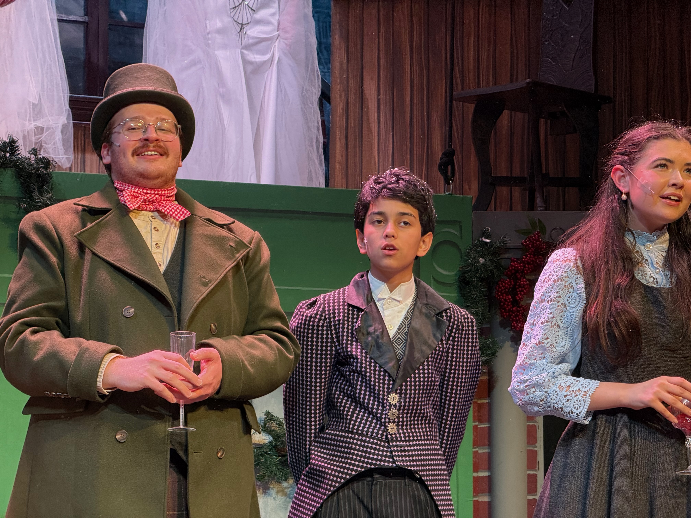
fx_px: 2395
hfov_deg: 16.4
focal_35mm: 120
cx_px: 346
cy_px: 259
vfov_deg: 12.3
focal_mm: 15.66
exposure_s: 1/75
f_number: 2.8
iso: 200
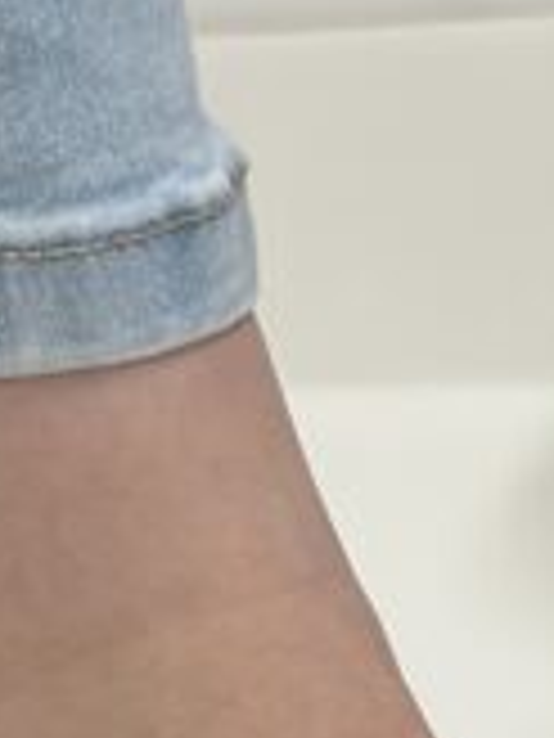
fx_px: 4993
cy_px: 666
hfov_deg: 6.3
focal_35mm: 234
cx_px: 887
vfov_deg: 8.4
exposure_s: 1/100
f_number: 1.78
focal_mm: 6.86
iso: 160
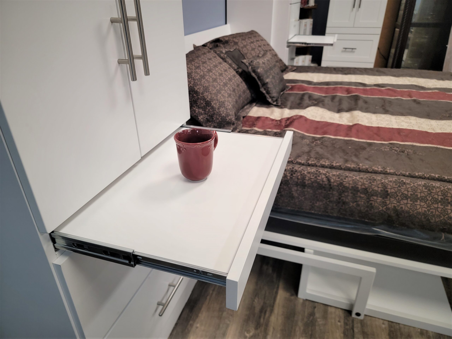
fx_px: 313
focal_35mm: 24
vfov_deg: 56.8
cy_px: 170
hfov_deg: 71.6
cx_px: 226
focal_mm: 6.7
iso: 320
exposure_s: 1/120
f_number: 1.8
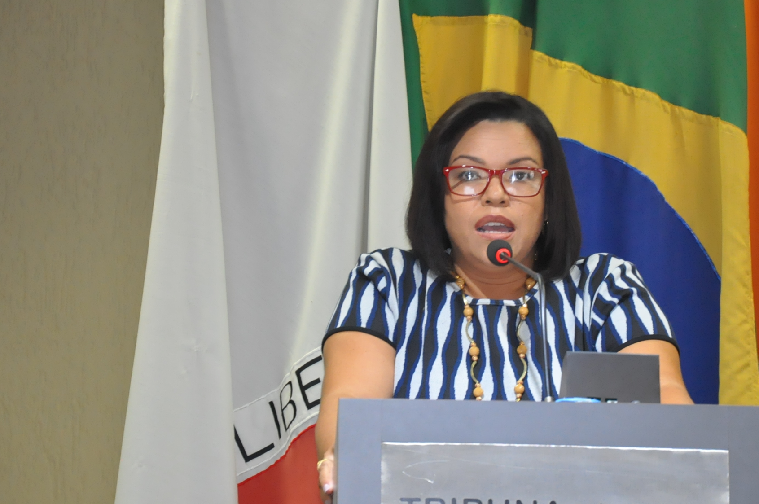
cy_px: 238
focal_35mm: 200
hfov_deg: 10.3
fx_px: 4204
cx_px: 396
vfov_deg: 6.9
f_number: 5.6
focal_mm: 105
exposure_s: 1/60
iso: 2000
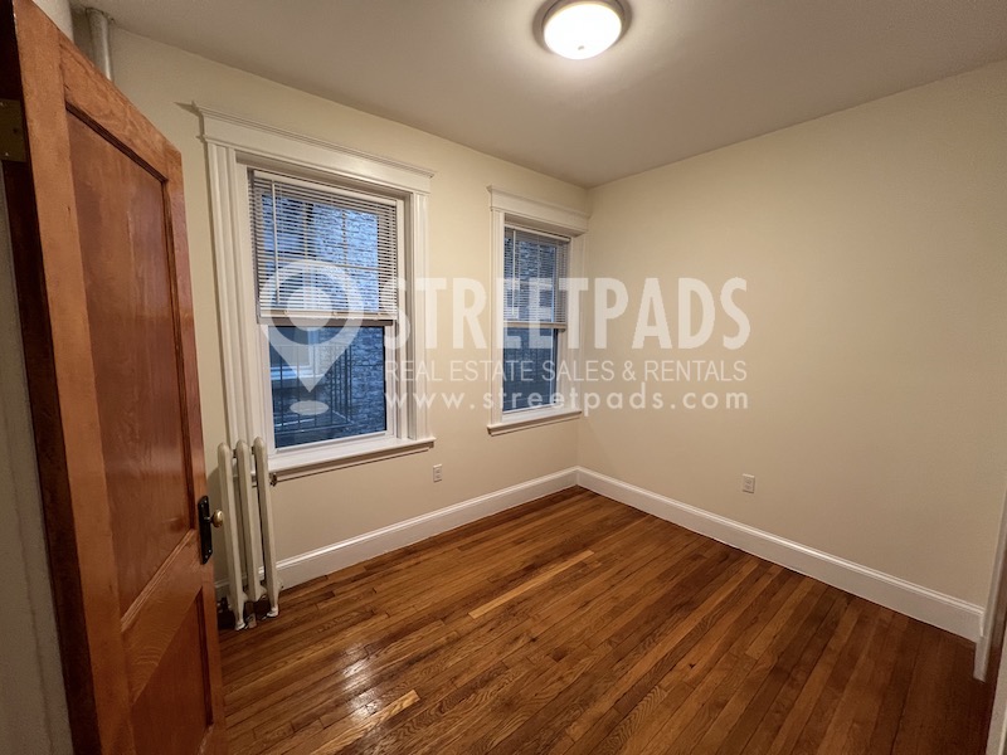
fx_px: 378
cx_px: 504
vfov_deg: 89.9
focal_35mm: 13
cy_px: 378
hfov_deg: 106.2
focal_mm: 1.57
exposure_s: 1/60
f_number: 1.8
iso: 250
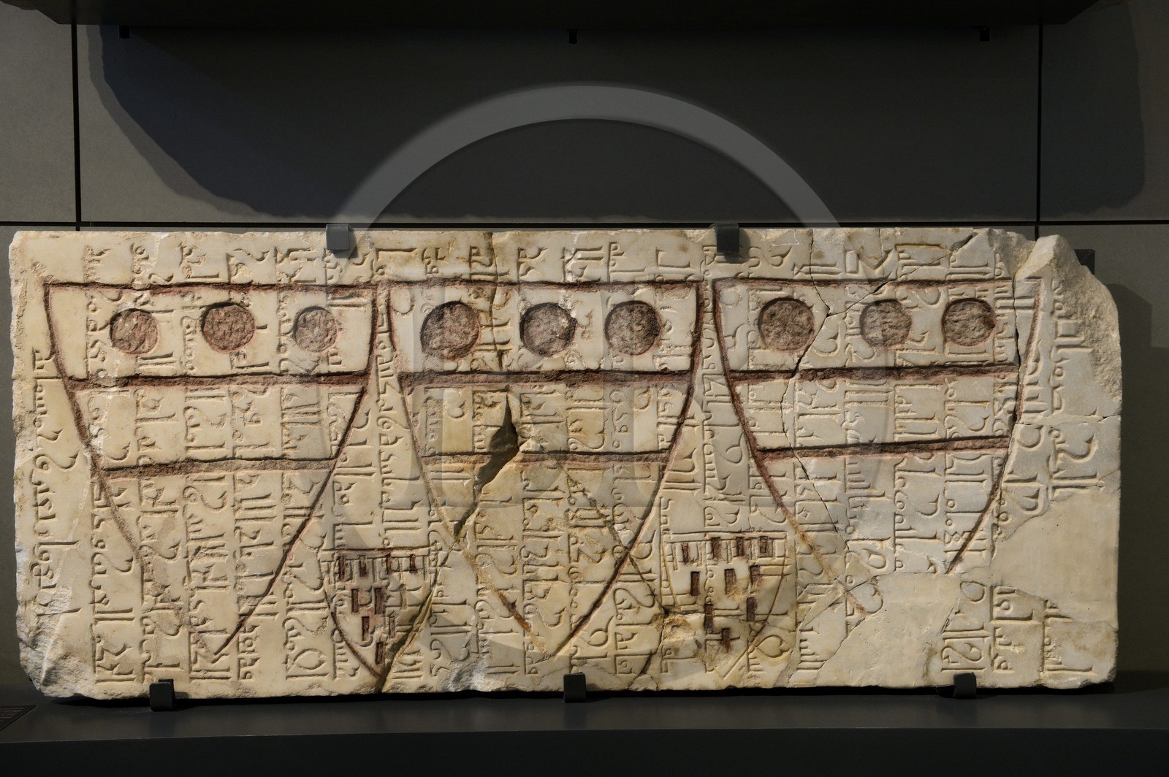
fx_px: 1363
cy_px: 388
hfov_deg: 46.4
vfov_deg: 31.8
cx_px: 584
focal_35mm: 42
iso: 1600
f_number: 4.5
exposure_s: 1/80
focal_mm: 42
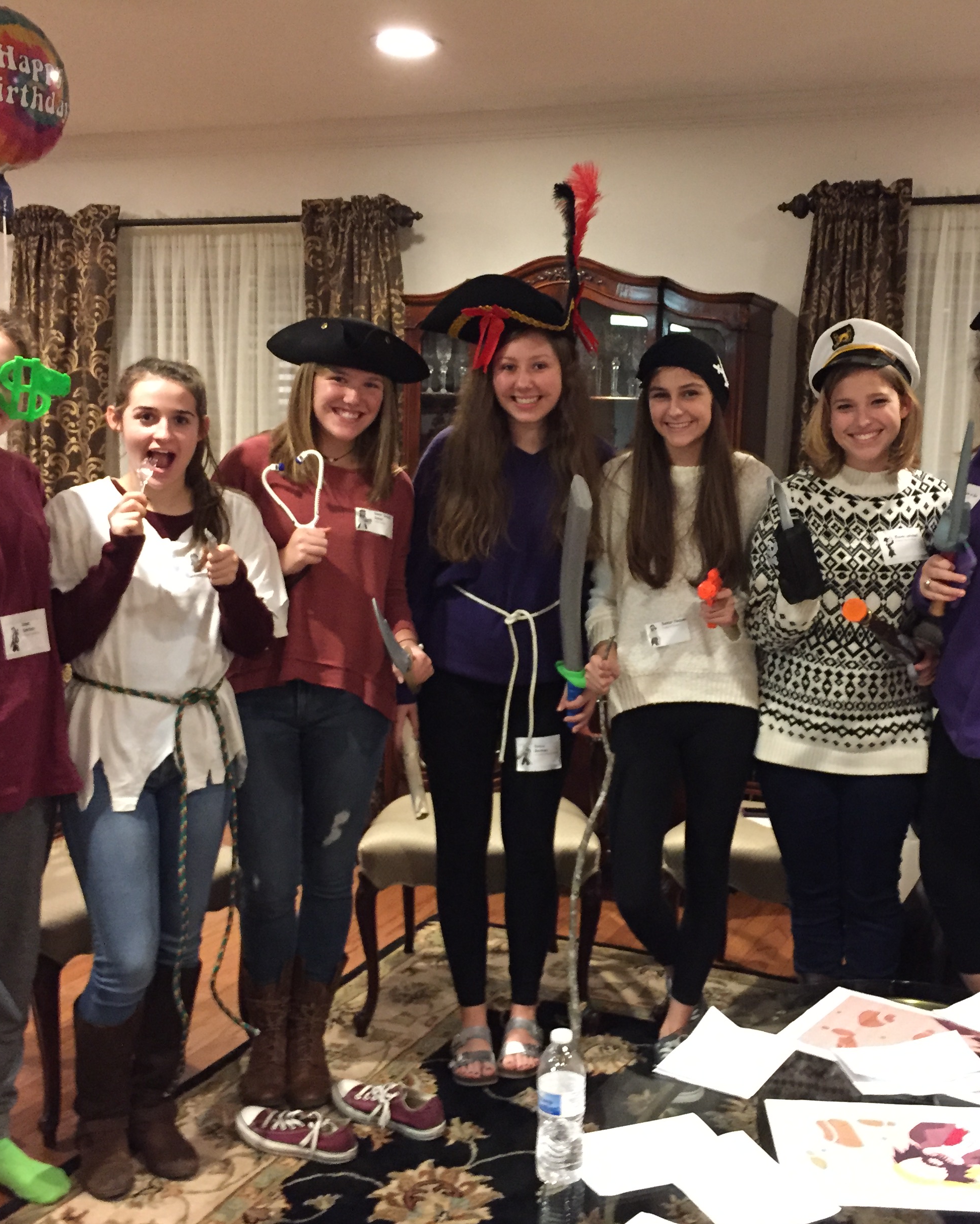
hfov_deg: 39.1
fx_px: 1378
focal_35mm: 38
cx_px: 567
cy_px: 615
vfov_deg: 47.9
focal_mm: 4.15
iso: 500
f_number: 2.2
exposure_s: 1/15
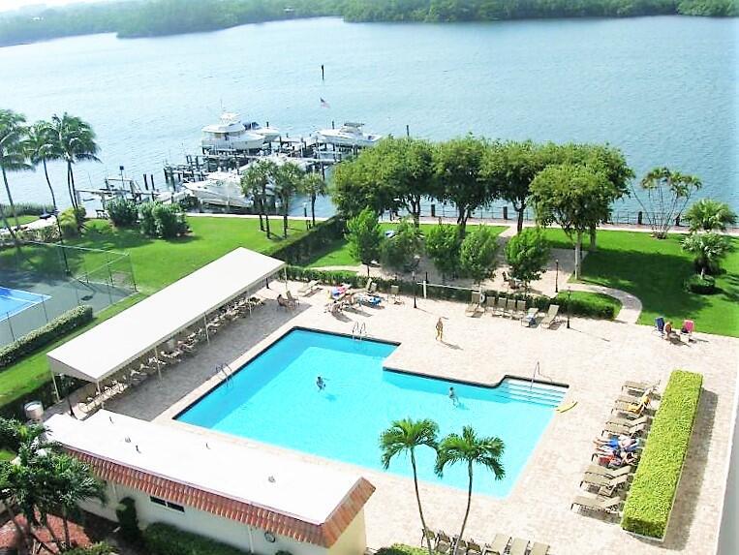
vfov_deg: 41.8
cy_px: 278
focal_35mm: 34
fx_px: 726
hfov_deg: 53.9
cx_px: 370
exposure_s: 1/436
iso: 50
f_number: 4.9
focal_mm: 5.7
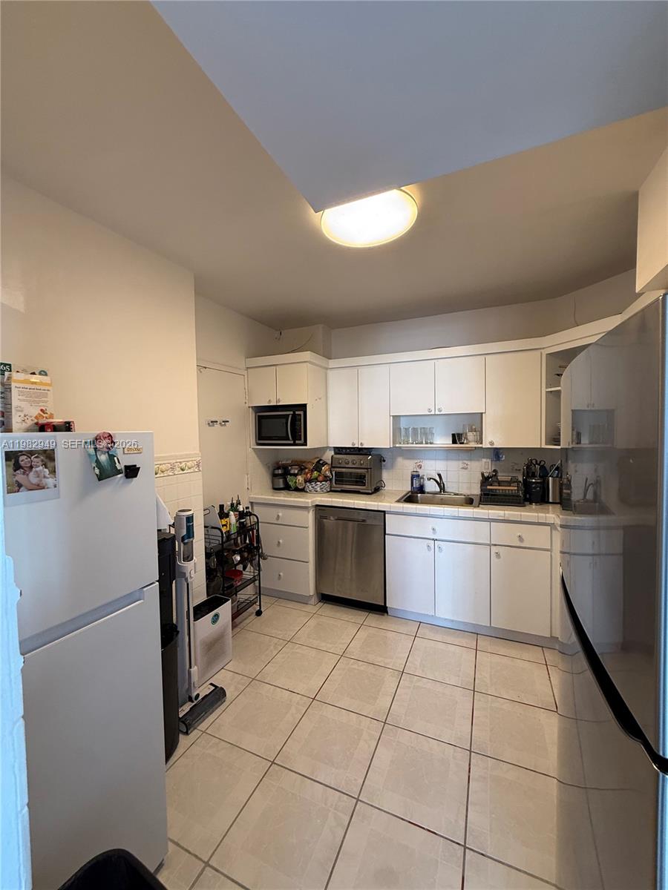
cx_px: 334
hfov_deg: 85.7
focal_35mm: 14
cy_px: 445
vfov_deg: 102.1
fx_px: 360
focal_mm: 2.22
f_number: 2.2
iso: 200
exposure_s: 1/60
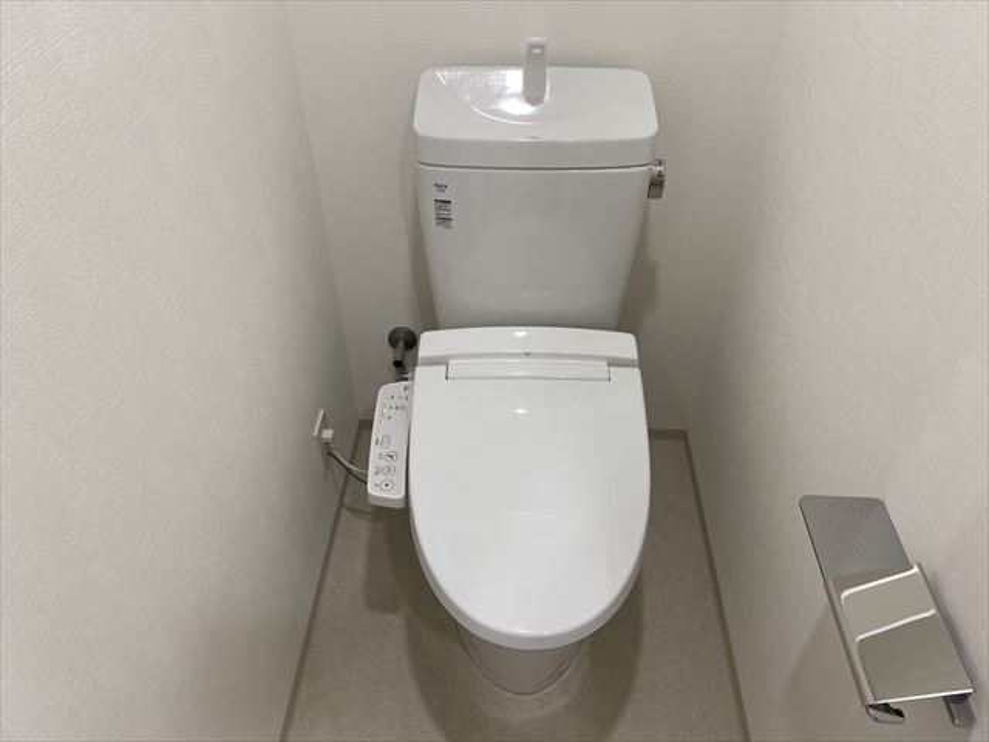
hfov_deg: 67.3
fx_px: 743
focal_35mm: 26
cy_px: 371
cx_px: 494
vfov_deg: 53.1
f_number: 1.8
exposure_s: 1/100
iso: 100
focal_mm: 4.25
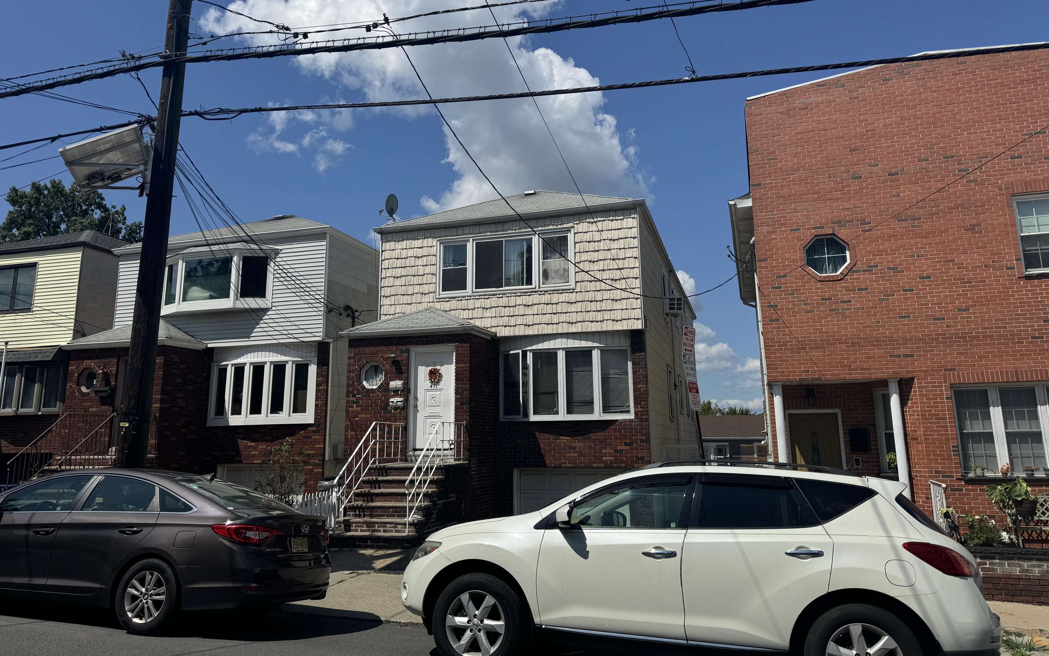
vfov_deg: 47.4
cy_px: 277
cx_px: 515
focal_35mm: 26
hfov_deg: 70.4
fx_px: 743
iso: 80
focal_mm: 6.76
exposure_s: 1/7937
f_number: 1.78
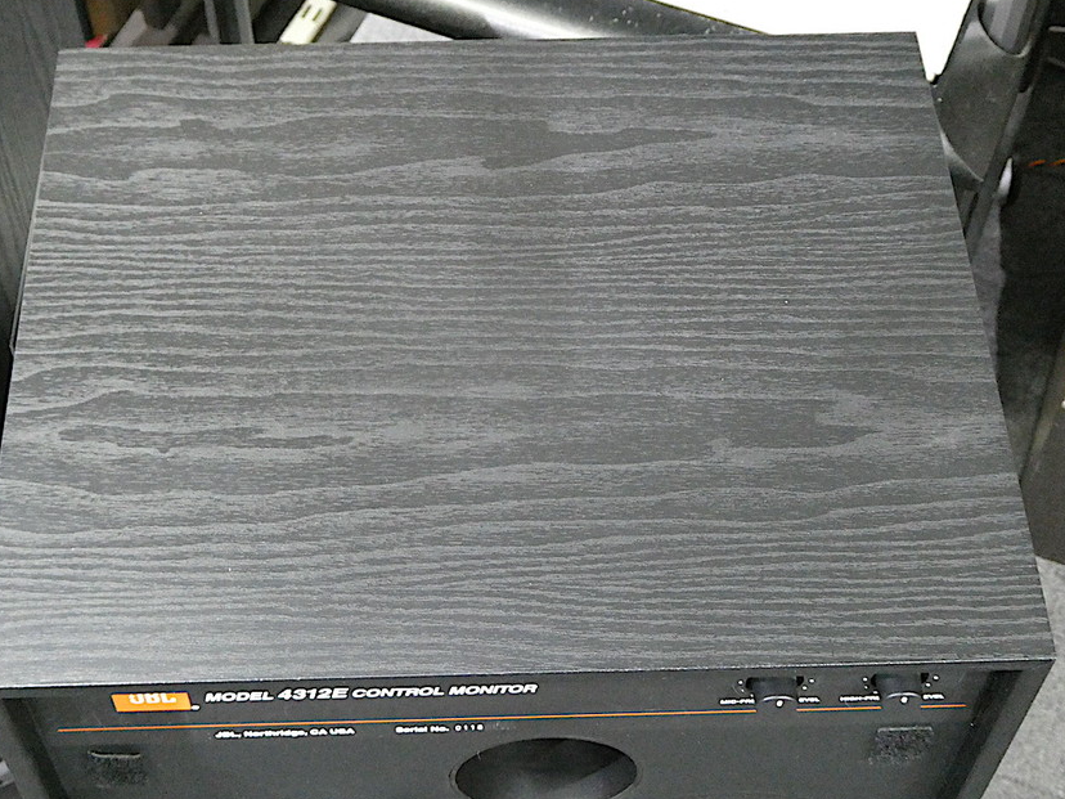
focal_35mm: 58
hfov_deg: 33.2
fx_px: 1784
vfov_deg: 25.2
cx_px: 478
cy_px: 413
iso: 1600
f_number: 4.1
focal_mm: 9
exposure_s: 1/10
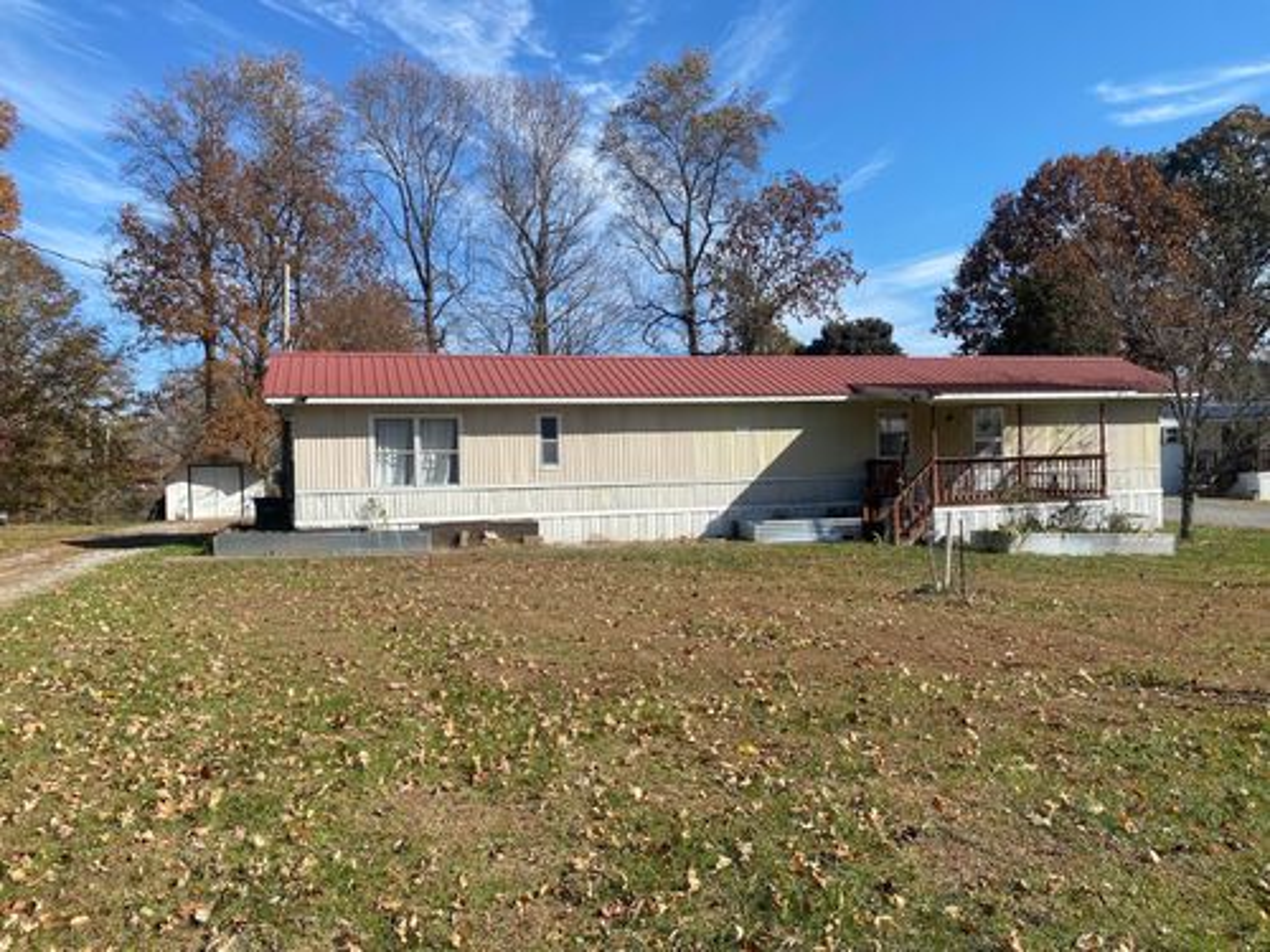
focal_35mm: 26
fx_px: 954
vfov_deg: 53.1
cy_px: 476
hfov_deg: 67.3
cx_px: 635
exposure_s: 1/2571
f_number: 1.8
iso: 32
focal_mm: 4.25
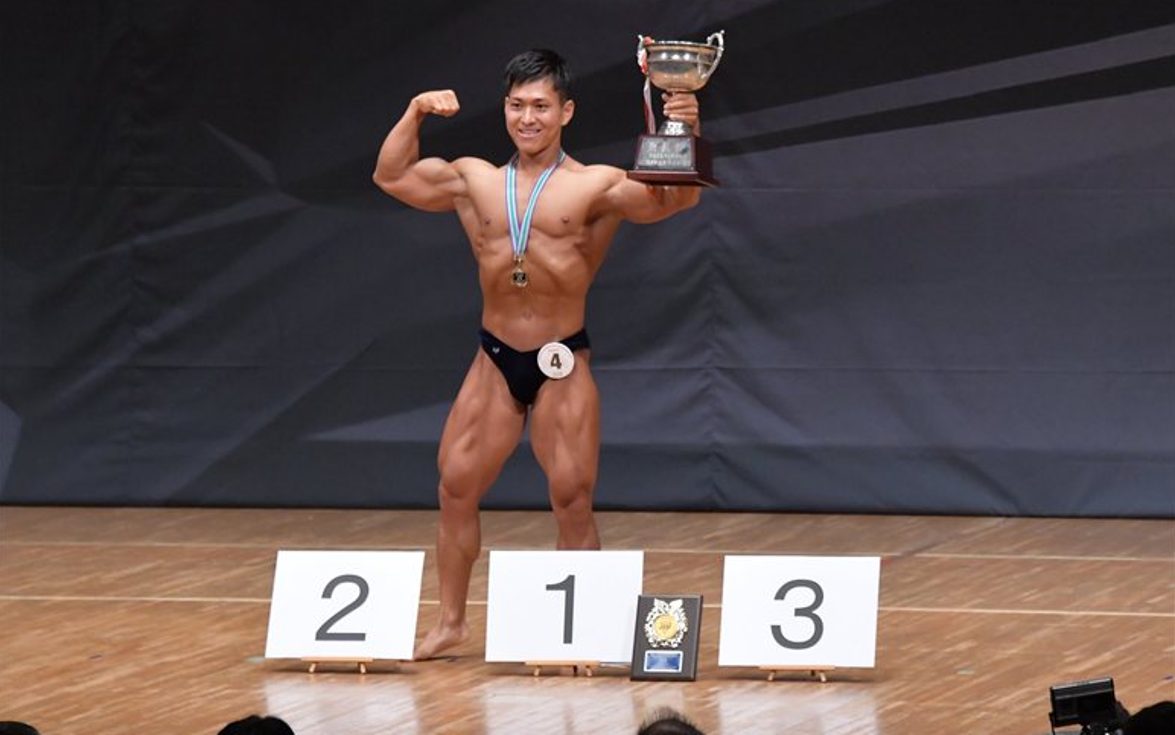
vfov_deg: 4.8
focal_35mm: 276
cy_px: 348
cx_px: 587
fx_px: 8841
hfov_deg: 7.6
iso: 6400
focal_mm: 180
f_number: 5.6
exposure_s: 1/400
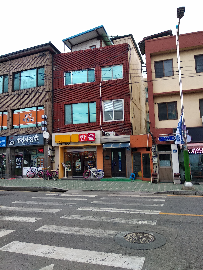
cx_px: 102
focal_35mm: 26
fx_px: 203
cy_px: 135
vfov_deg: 67.3
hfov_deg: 53.1
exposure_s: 1/120
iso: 125
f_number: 2.2
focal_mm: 3.81
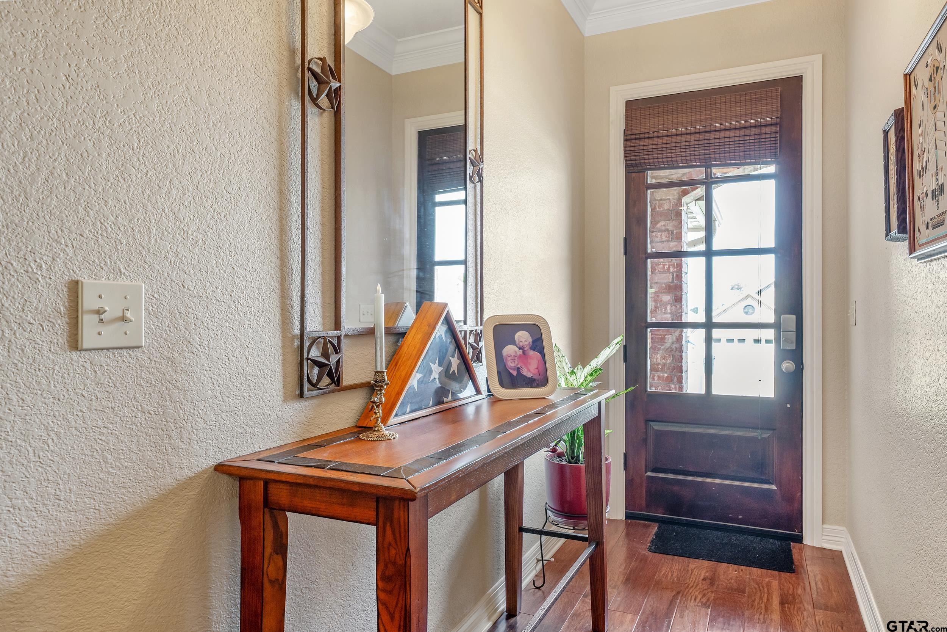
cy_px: 316
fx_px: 605
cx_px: 474
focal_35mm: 23
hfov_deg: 76.1
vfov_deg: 55.1
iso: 800
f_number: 8
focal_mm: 23
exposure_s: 1/13
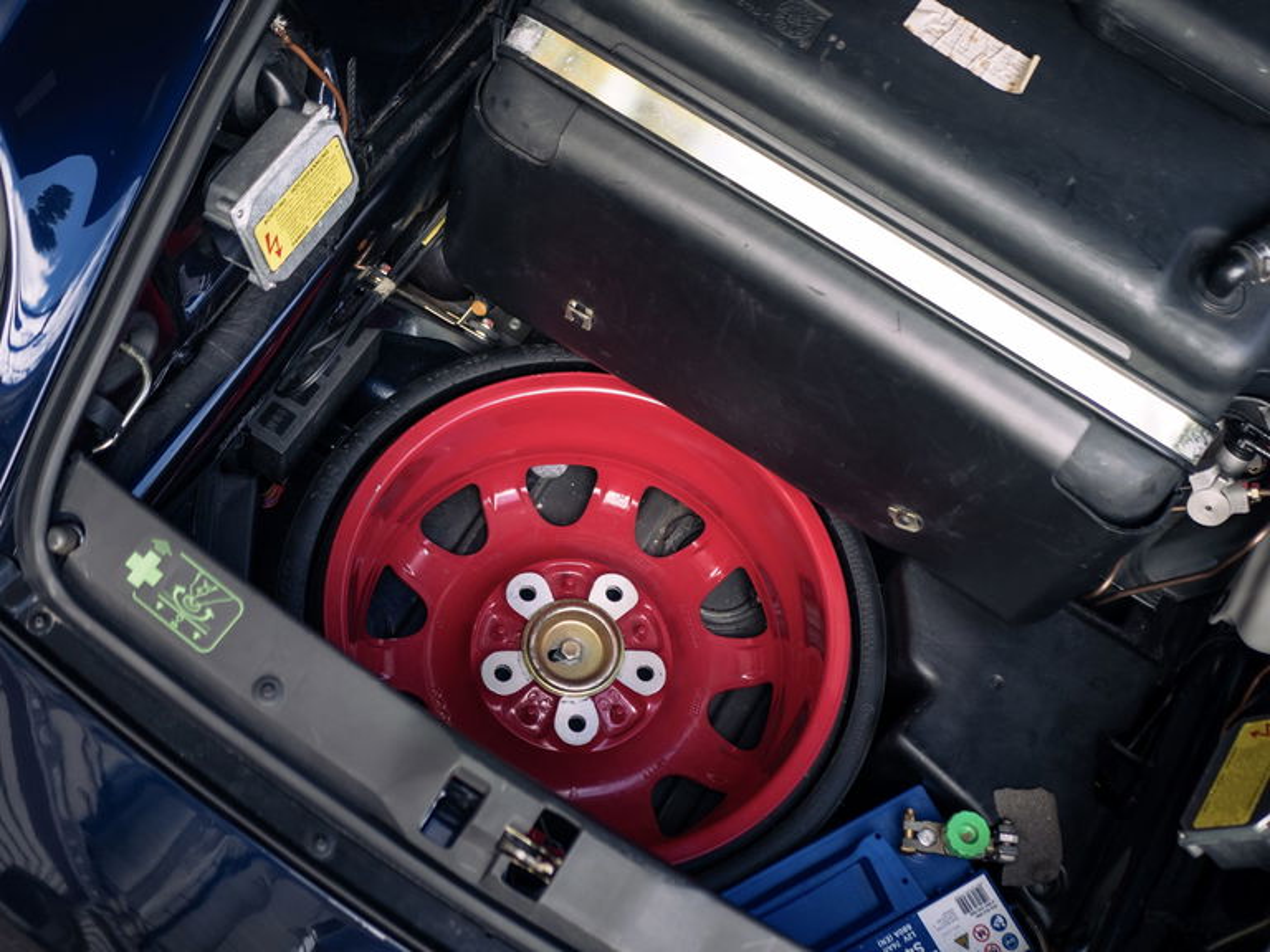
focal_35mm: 50
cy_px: 476
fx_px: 1834
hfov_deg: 38.2
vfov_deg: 29.1
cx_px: 635
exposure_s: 1/160
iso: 200
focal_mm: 25
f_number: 2
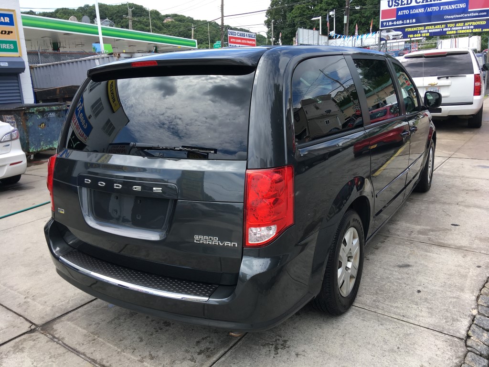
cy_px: 184
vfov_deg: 48.2
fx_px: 410
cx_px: 244
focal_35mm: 29
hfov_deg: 61.7
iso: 25
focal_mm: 4.15
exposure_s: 1/432
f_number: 2.2
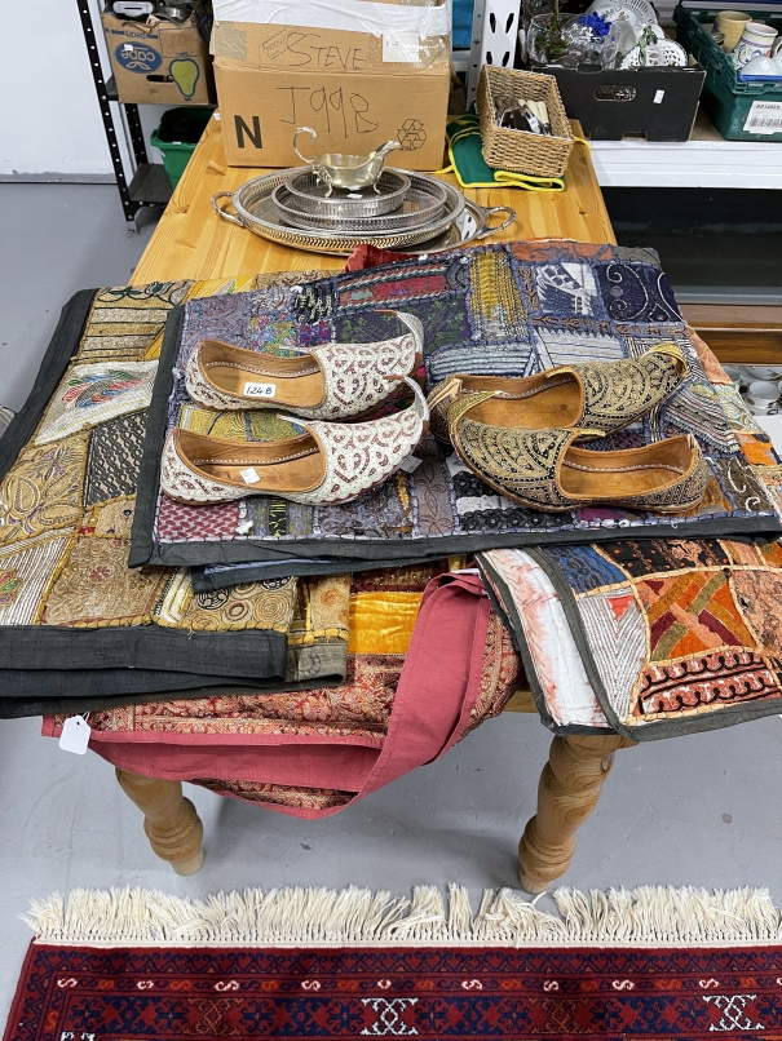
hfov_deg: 53.1
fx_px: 783
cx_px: 391
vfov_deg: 67.3
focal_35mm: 26
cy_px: 520
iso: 125
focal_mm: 5.1
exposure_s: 1/50
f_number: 1.6
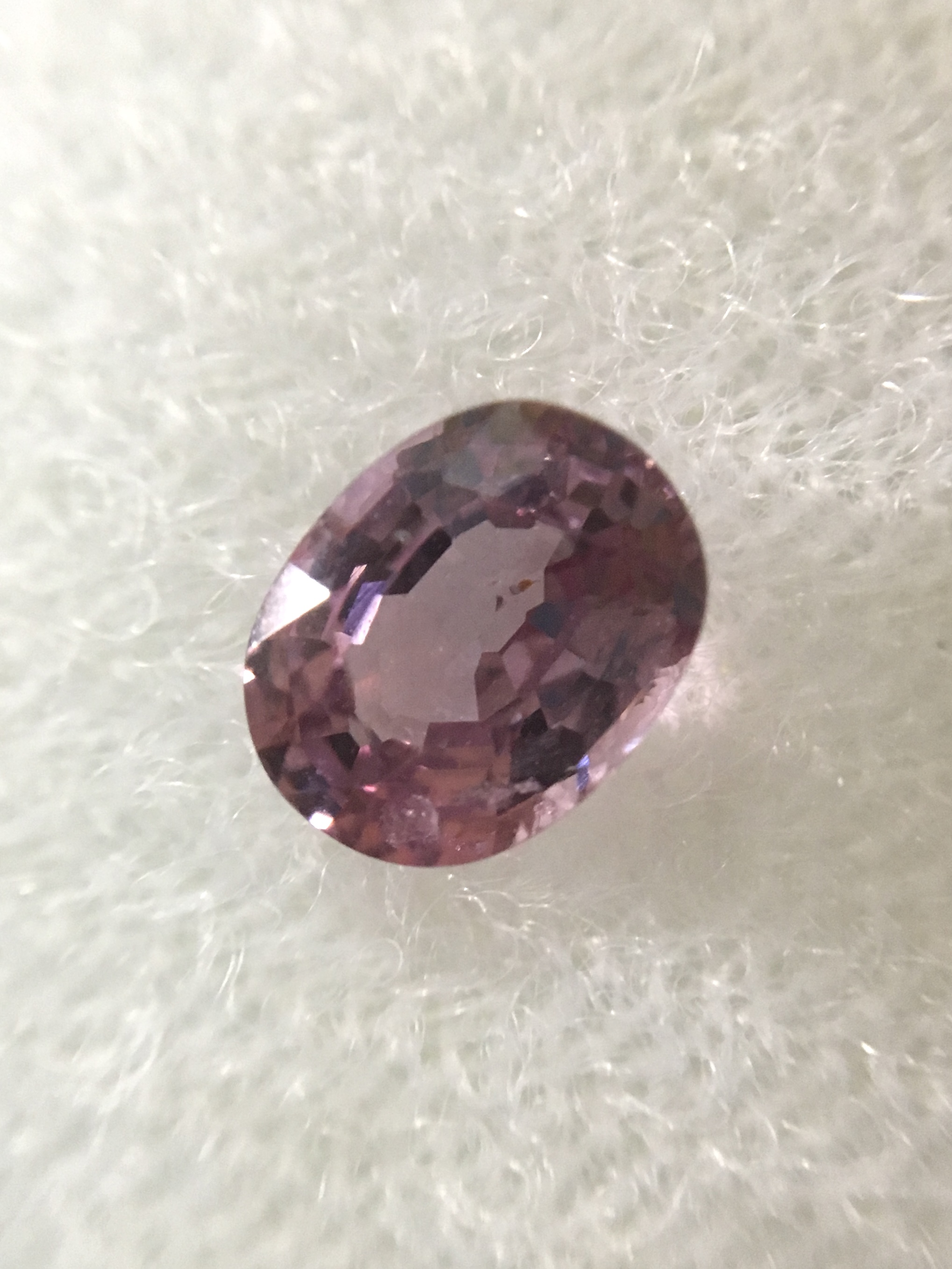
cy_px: 634
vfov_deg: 61.7
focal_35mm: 29
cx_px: 476
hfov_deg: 48.2
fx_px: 1063
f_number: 2.2
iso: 160
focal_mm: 4.15
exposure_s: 1/33
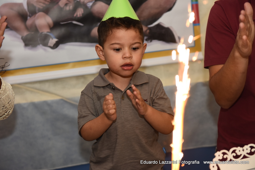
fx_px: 496
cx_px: 128
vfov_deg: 19.5
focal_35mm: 70
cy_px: 85
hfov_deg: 28.8
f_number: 3.2
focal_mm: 70
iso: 1250
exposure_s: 1/160
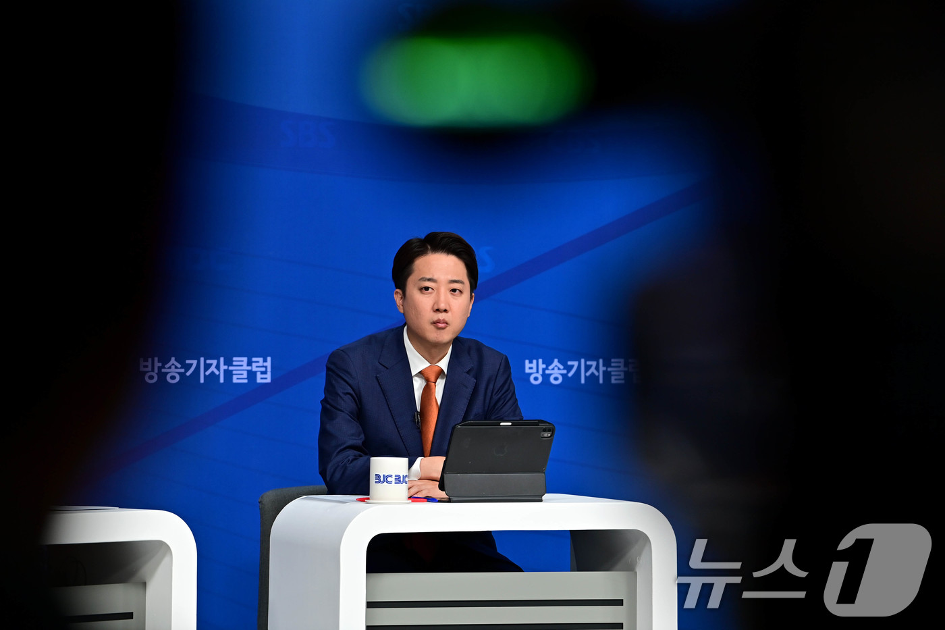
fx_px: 5249
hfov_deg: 10.3
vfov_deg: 6.9
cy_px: 315
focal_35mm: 200
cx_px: 472
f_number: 4.5
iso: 500
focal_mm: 200
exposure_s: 1/250
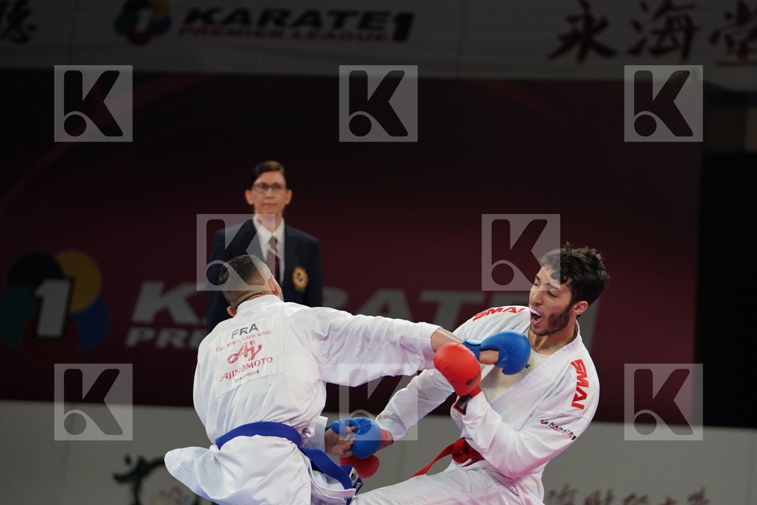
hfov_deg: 10.4
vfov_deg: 6.9
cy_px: 252
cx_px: 378
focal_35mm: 198
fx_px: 4163
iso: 1600
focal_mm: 132
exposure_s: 1/1000
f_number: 2.8
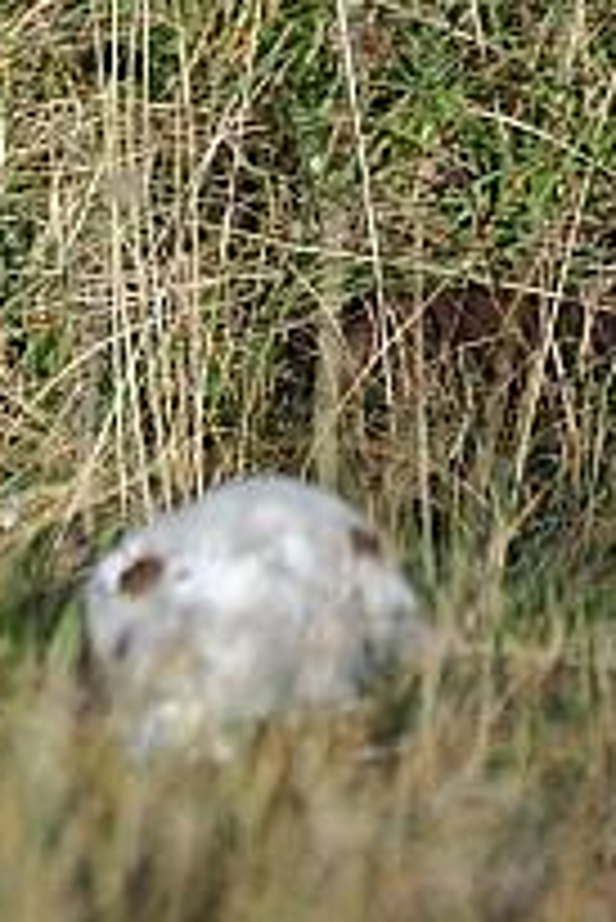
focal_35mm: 2312
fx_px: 59237
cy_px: -351
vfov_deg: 0.9
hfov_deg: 0.6
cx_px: -1169
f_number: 10
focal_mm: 500
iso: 200
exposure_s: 1/400
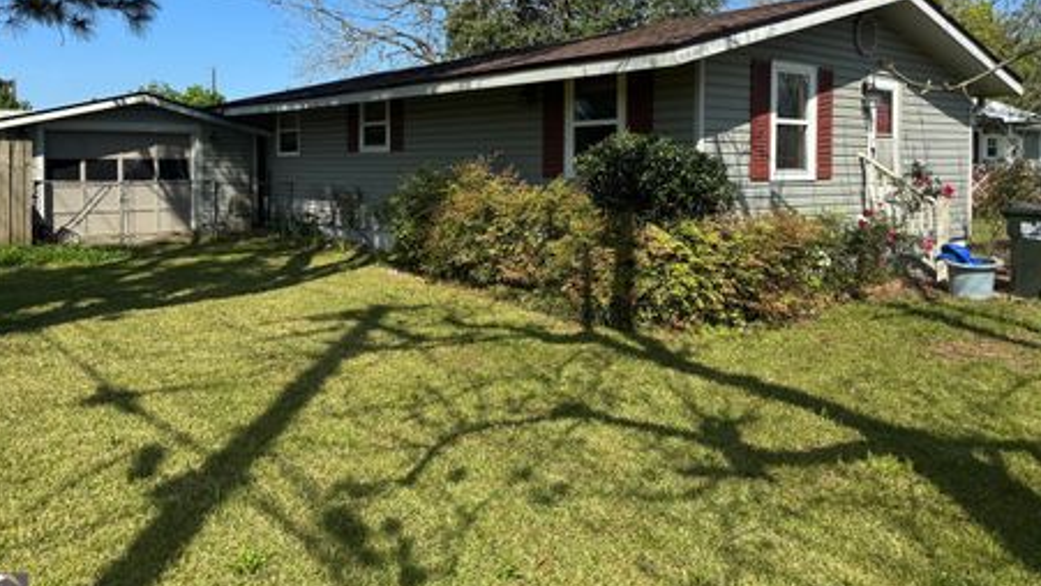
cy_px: 183
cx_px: 475
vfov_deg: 39.6
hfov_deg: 65.9
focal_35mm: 29
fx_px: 801
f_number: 1.78
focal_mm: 6.76
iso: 80
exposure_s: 1/3802
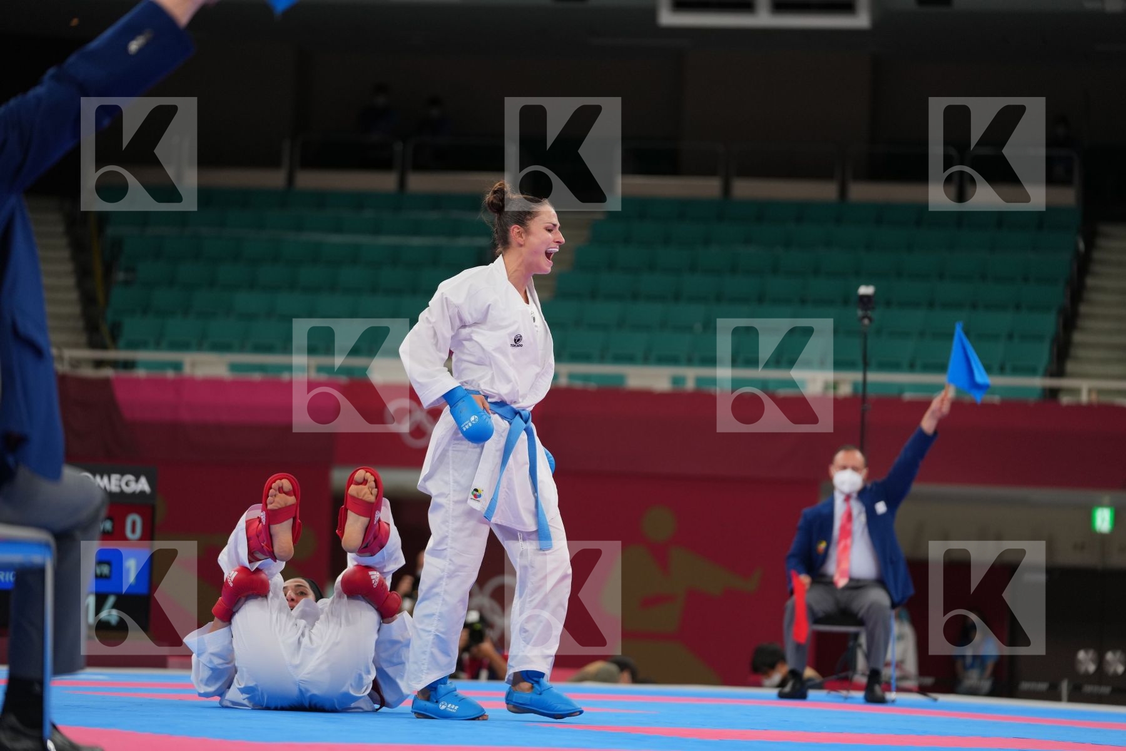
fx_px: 3941
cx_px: 563
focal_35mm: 126
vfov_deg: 10.9
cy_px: 376
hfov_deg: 16.3
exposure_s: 1/1000
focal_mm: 126
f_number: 2.8
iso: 640
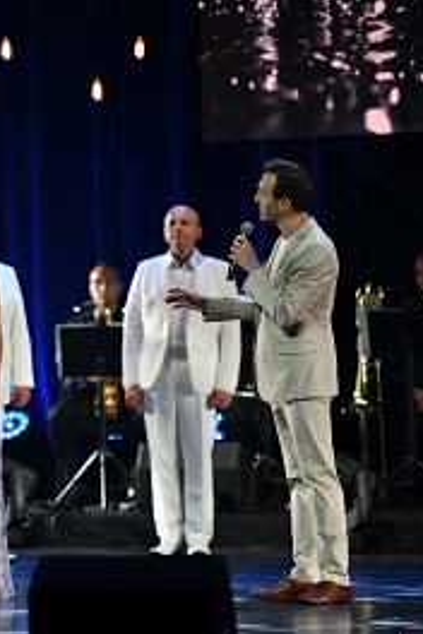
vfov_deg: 6.8
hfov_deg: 4.5
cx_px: 29
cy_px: 317
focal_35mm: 303
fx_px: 5340
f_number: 2.8
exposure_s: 1/100
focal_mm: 200
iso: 320
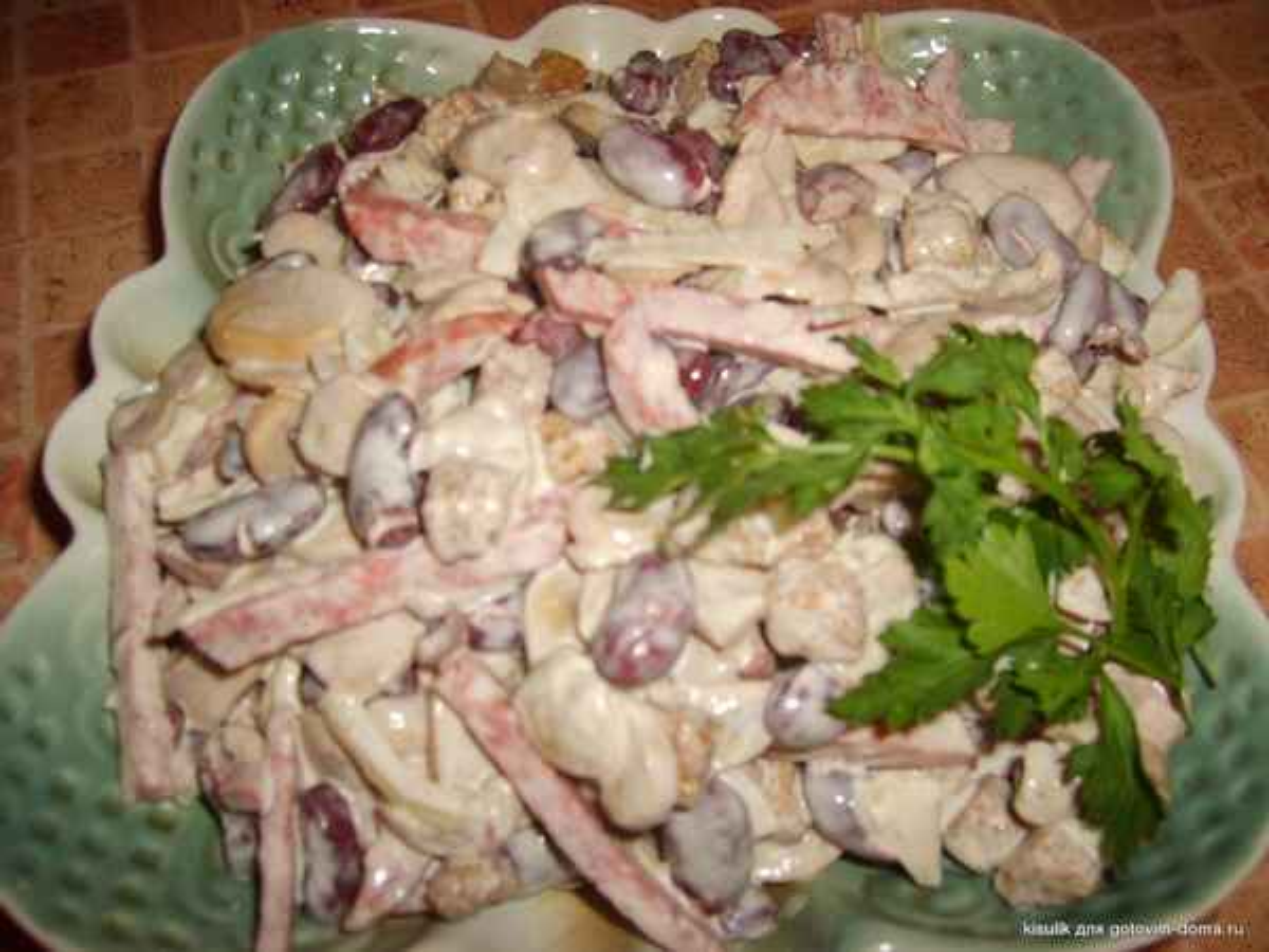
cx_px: 634
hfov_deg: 52.6
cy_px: 476
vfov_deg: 40.7
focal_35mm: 35
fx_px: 1283
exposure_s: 1/45
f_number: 2.8
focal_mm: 5.8
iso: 100
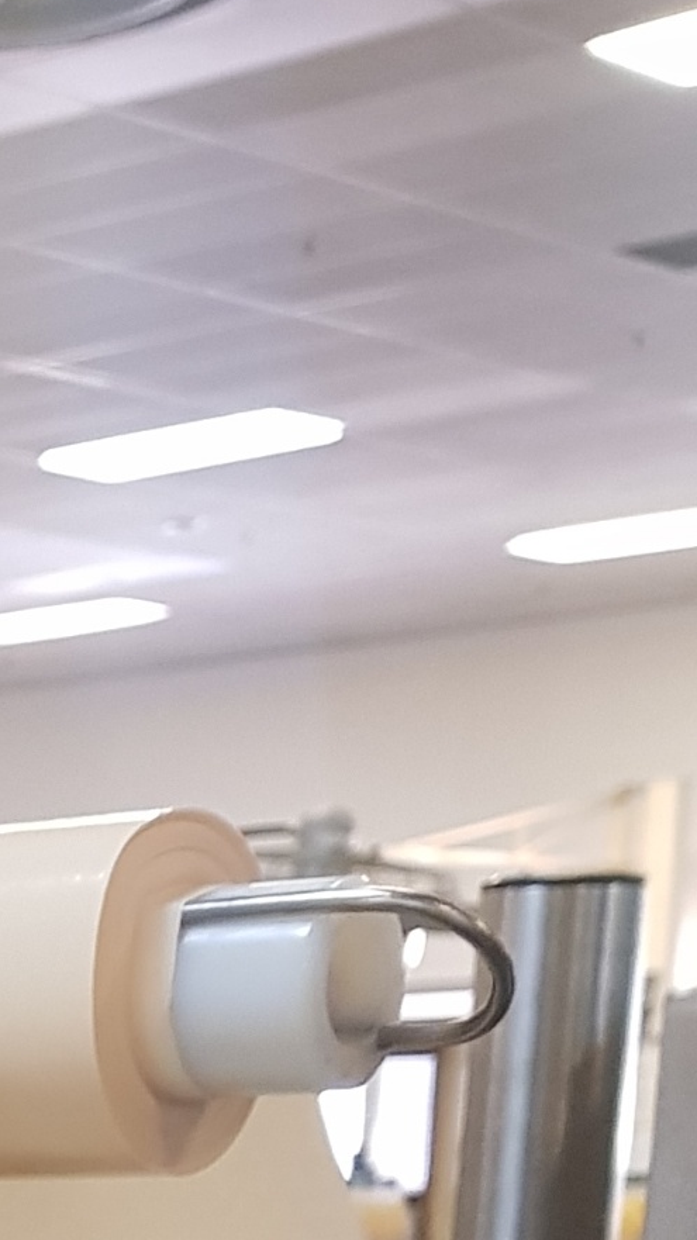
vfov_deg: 16.9
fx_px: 3453
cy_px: 2208
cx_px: -846
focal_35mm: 105
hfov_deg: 10.3
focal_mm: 4.3
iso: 250
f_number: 1.7
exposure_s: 1/33
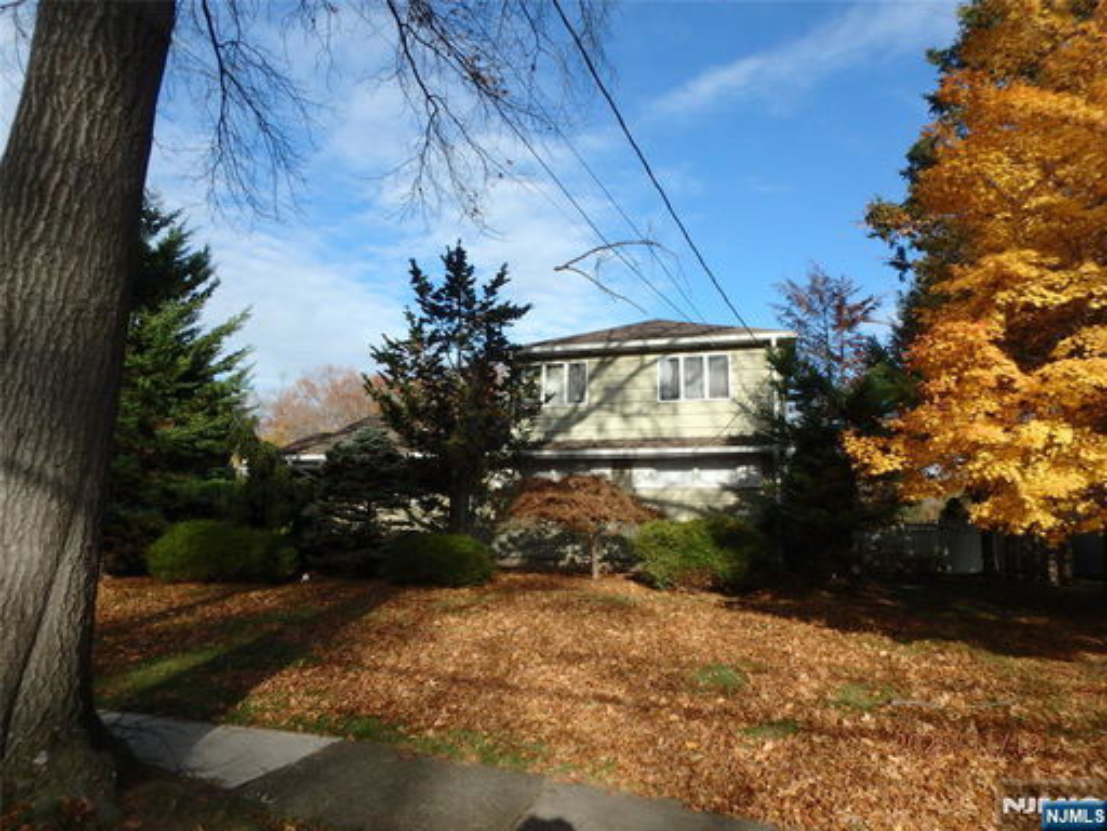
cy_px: 416
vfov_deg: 63.4
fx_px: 672
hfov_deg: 79.0
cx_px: 554
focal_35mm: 21
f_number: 6
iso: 125
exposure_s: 1/320
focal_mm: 3.7
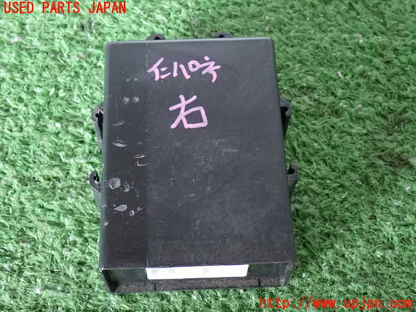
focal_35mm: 58
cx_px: 208
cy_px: 156
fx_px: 697
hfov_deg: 33.2
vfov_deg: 25.2
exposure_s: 1/15
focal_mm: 10.35
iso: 1600
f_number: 3.5
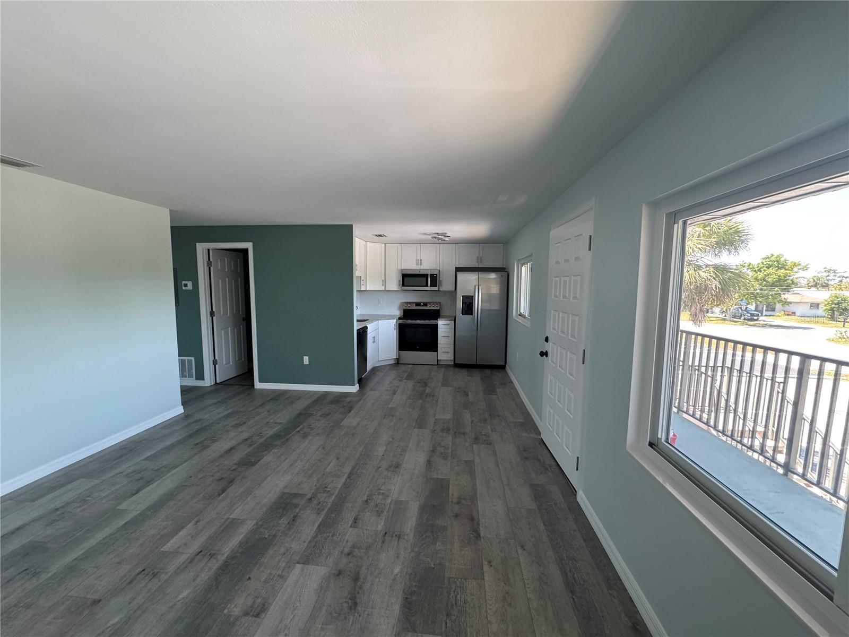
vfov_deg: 85.7
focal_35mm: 14
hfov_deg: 102.1
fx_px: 343
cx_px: 424
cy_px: 318
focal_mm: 2.22
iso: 320
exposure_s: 1/99
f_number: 2.2
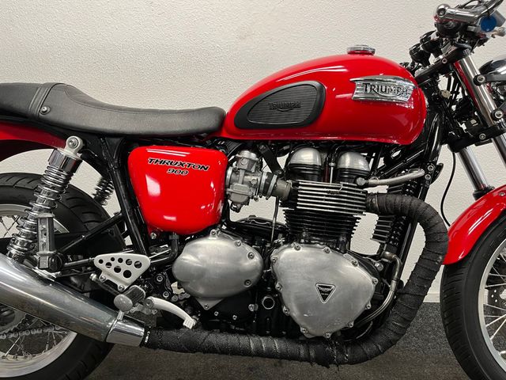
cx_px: 253
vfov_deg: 53.1
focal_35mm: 26
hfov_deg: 67.3
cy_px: 190
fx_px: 380
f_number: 1.6
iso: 125
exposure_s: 1/50
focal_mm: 5.1
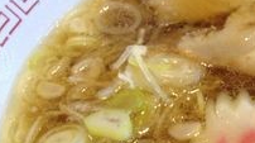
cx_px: 371
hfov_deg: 16.3
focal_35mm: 121
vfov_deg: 10.0
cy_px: 106
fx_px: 817
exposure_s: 1/20
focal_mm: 4.28
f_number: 2.4
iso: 80
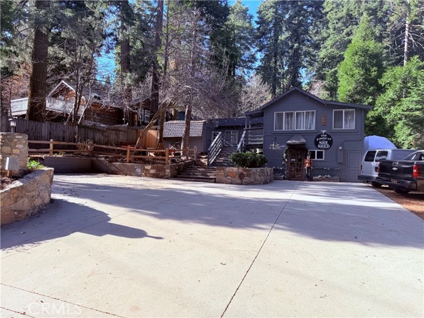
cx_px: 212
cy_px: 159
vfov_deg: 56.8
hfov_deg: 71.6
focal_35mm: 24
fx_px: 294
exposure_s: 1/2110
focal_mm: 6.76
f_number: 1.78
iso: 80
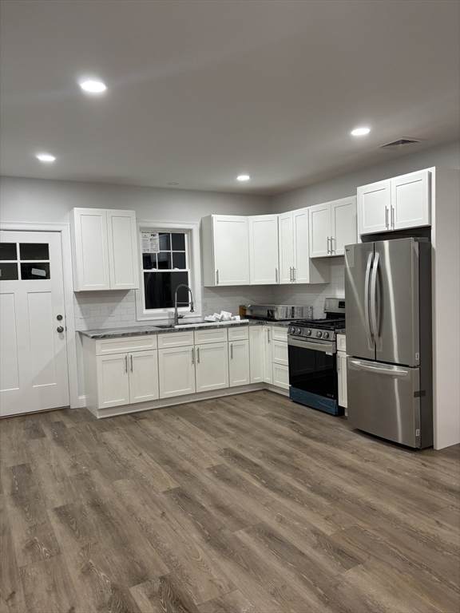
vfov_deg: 67.3
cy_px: 306
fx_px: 461
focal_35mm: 26
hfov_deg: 53.1
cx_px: 230
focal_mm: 5.96
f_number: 1.6
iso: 100
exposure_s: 1/60
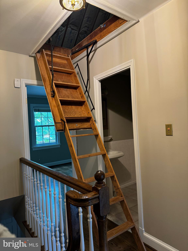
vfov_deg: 71.6
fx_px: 174
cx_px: 94
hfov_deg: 56.8
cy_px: 126
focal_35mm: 24
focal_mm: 6.76
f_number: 1.78
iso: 250
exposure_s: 1/60
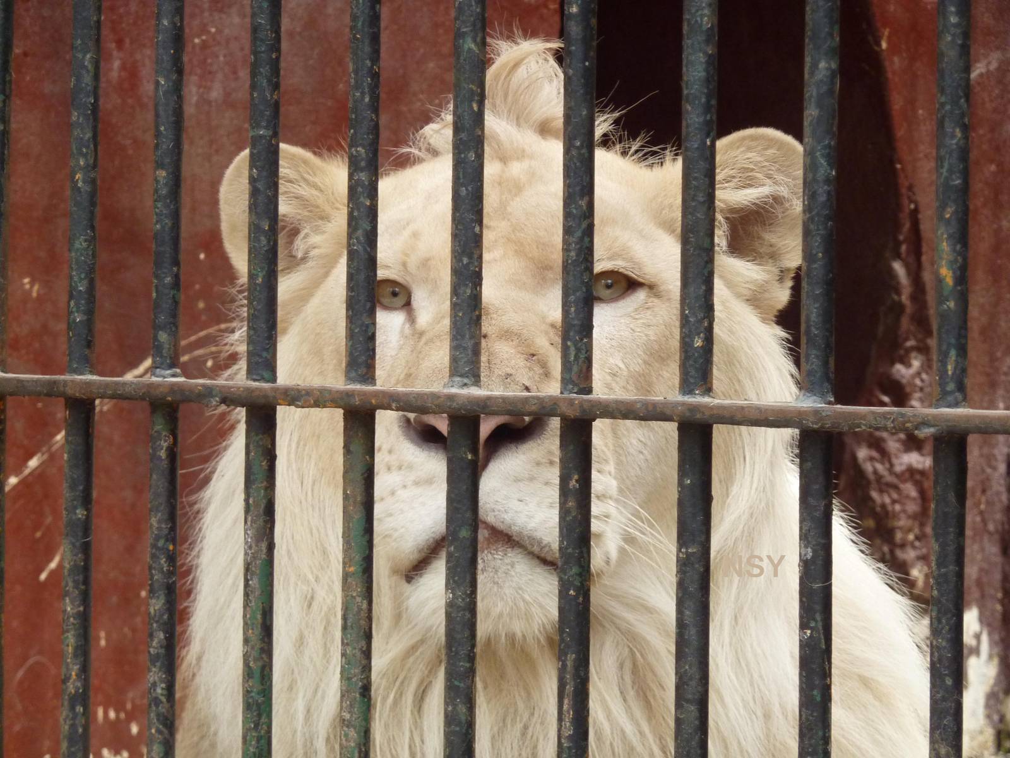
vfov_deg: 7.6
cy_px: 379
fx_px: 5719
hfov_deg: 10.1
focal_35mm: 196
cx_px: 505
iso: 250
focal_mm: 32.1
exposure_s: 1/160
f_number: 4.5
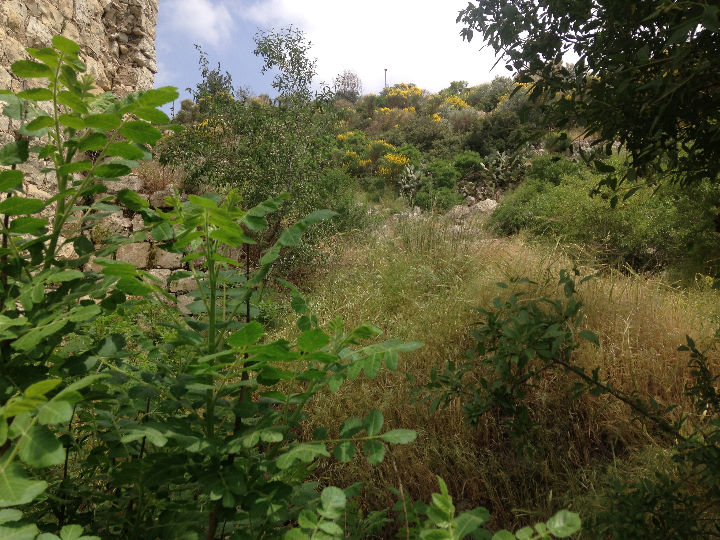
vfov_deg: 42.9
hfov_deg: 55.4
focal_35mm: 33
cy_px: 270
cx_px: 360
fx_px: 686
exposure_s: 1/1153
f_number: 2.4
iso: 50
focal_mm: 4.12
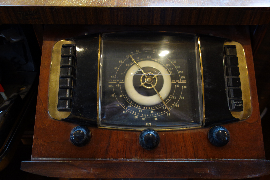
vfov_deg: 46.4
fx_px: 210
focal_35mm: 28
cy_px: 90
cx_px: 135
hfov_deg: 65.5
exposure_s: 1/30
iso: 320
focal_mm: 10.4
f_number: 1.8
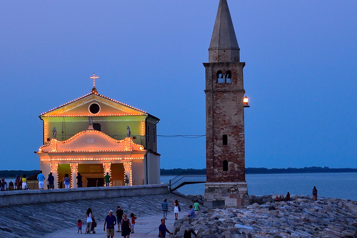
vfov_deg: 9.0
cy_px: 133
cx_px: 145
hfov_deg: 13.4
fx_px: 1516
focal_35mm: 153
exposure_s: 1/30
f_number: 4
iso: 400
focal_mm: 55
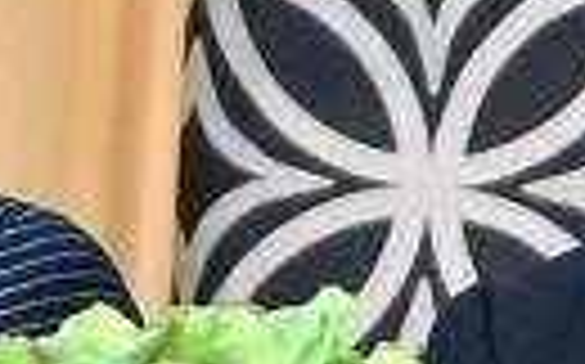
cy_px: 9
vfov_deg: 0.5
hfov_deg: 0.9
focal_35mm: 2403
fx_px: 38278
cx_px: 1346
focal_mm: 200
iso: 640
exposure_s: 1/320
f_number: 3.2
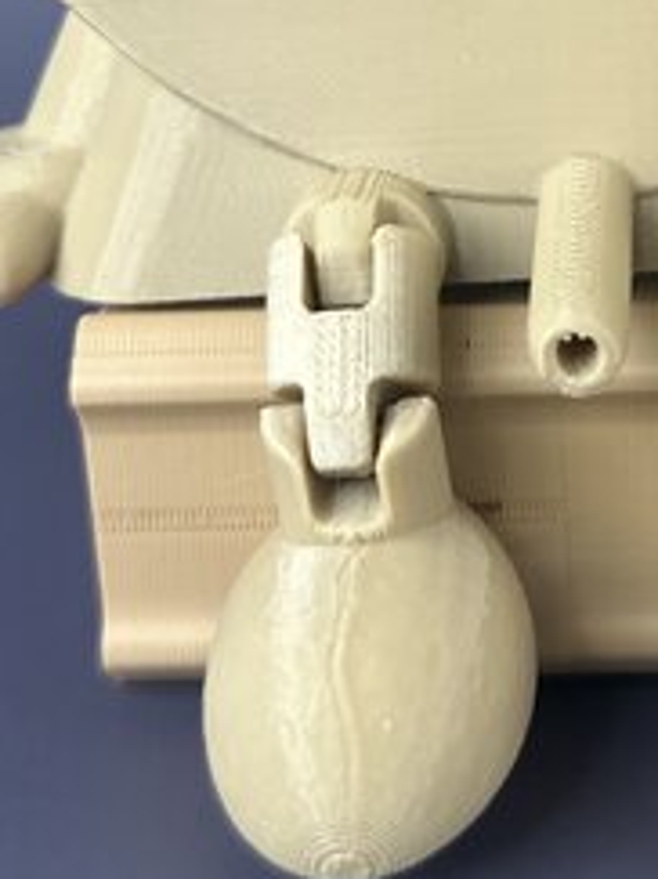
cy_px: -18
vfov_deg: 23.6
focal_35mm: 79
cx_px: 586
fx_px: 2004
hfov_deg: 18.4
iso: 80
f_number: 1.78
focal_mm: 6.86
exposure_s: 1/120
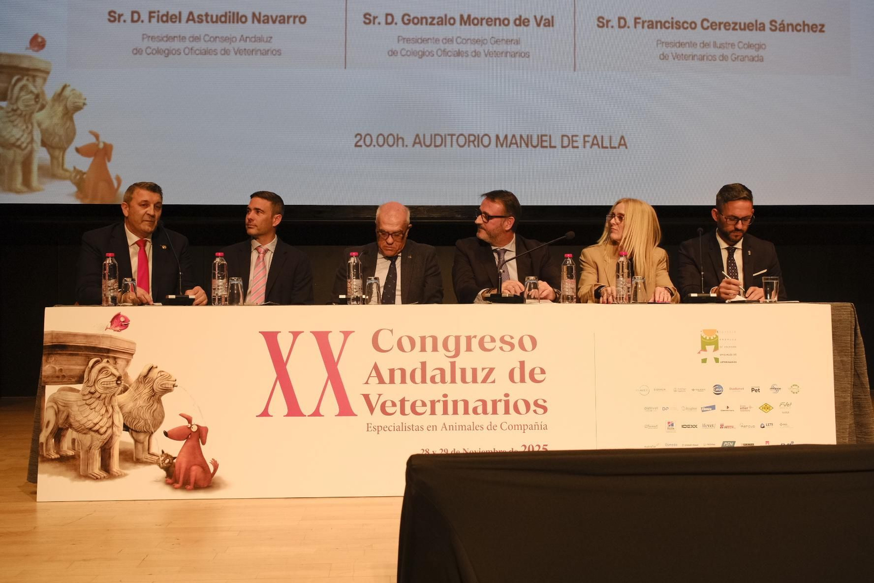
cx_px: 437
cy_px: 292
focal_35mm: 36
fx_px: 874
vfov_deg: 36.9
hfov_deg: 53.1
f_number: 5
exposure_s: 1/125
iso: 1600
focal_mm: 24
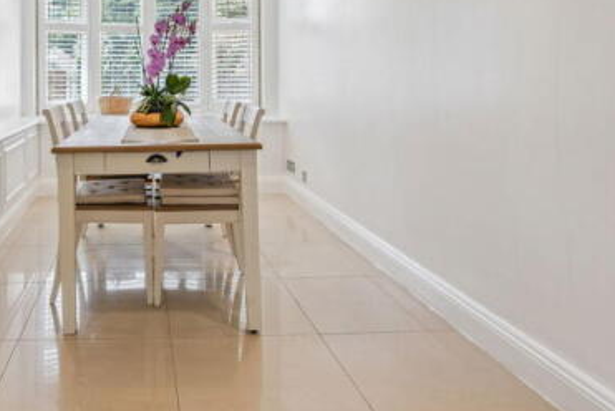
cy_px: 74
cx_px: 167
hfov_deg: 57.3
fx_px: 534
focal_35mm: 31
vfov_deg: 40.1
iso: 160
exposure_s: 1/13
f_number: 9
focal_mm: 17.7
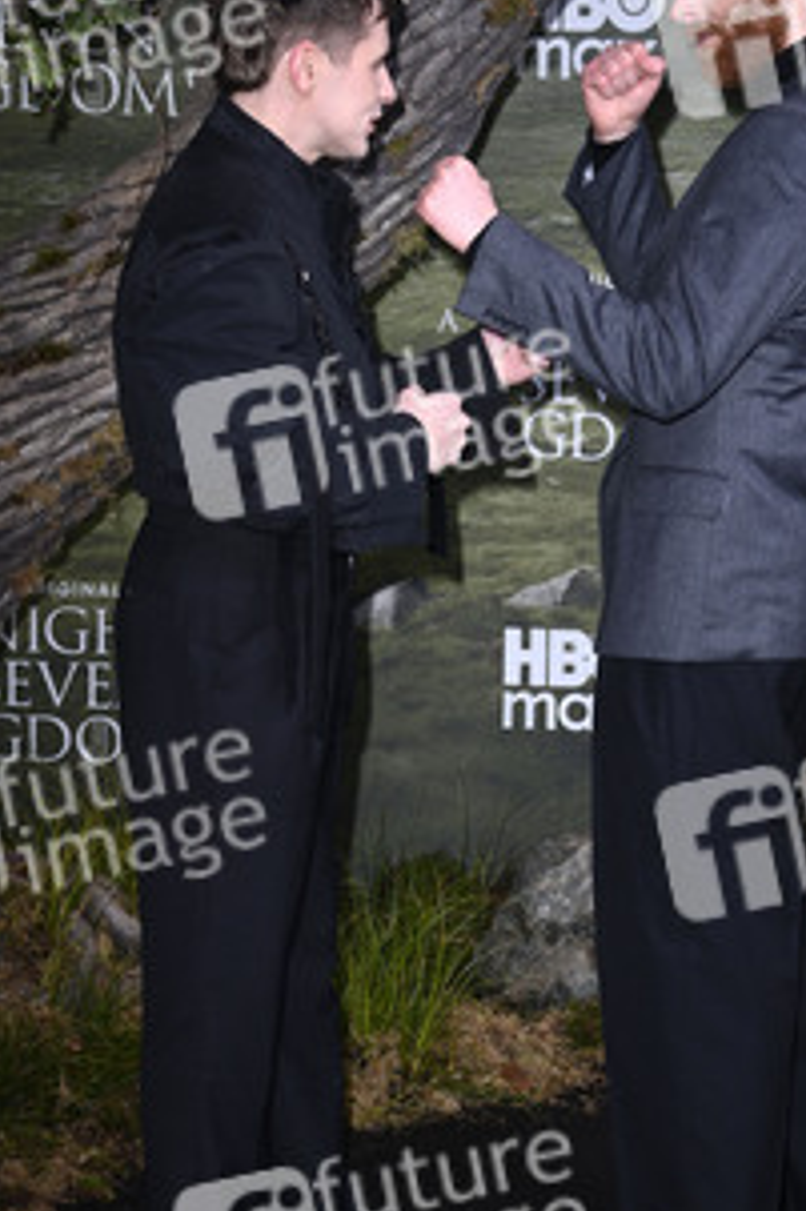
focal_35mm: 90
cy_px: 626
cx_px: 497
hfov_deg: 15.2
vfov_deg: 22.6
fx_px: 3026
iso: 640
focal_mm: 68
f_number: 5.6
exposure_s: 1/250
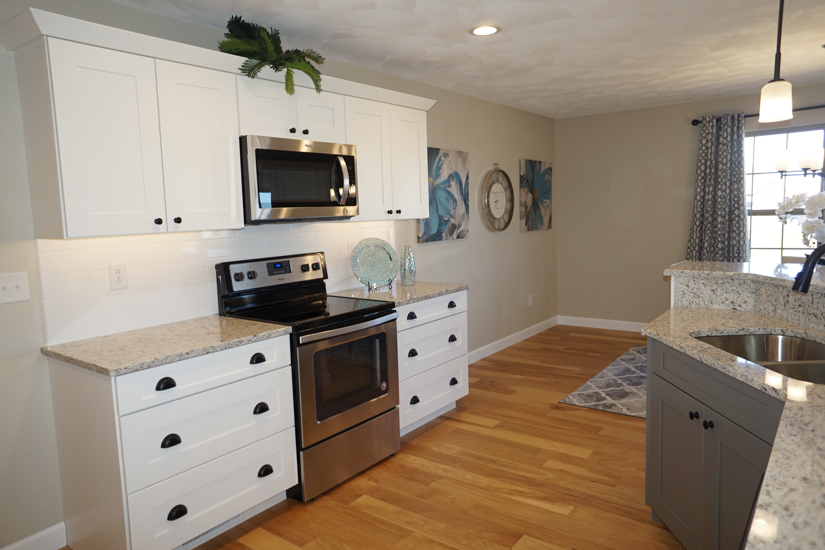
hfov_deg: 73.7
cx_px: 412
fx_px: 550
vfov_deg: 53.1
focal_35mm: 24
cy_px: 275
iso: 320
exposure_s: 1/160
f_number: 4
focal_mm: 16
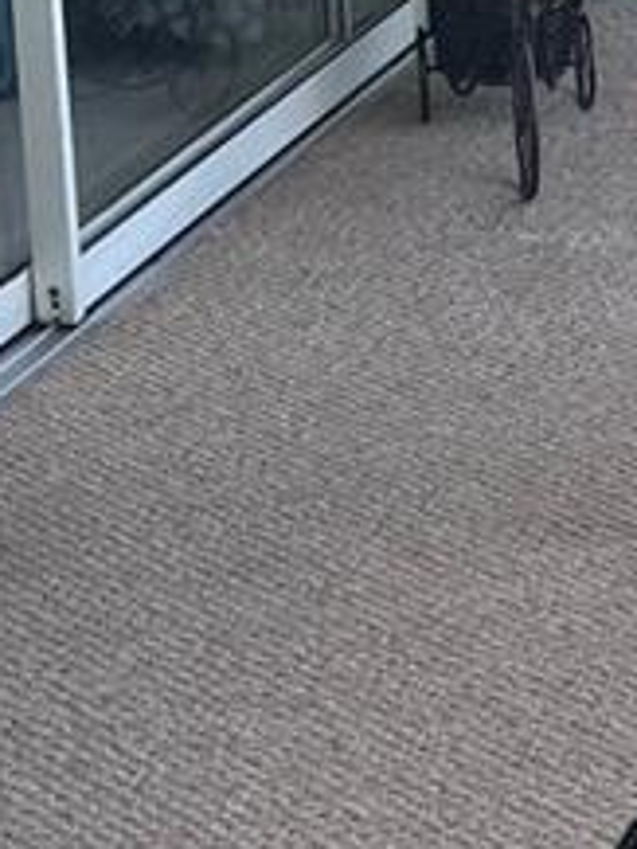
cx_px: 1020
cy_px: -395
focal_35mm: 144
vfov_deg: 13.0
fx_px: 3530
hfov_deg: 9.9
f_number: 1.5
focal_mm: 5.7
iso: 40
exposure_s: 1/121
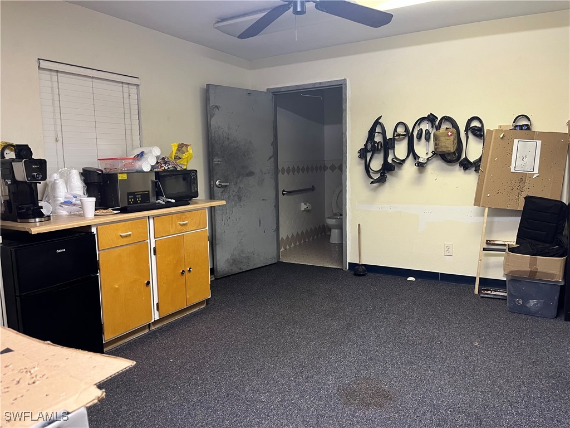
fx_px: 428
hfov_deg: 67.3
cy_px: 214
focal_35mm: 26
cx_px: 285
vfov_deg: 53.1
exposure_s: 1/60
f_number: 1.6
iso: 200
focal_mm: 5.1
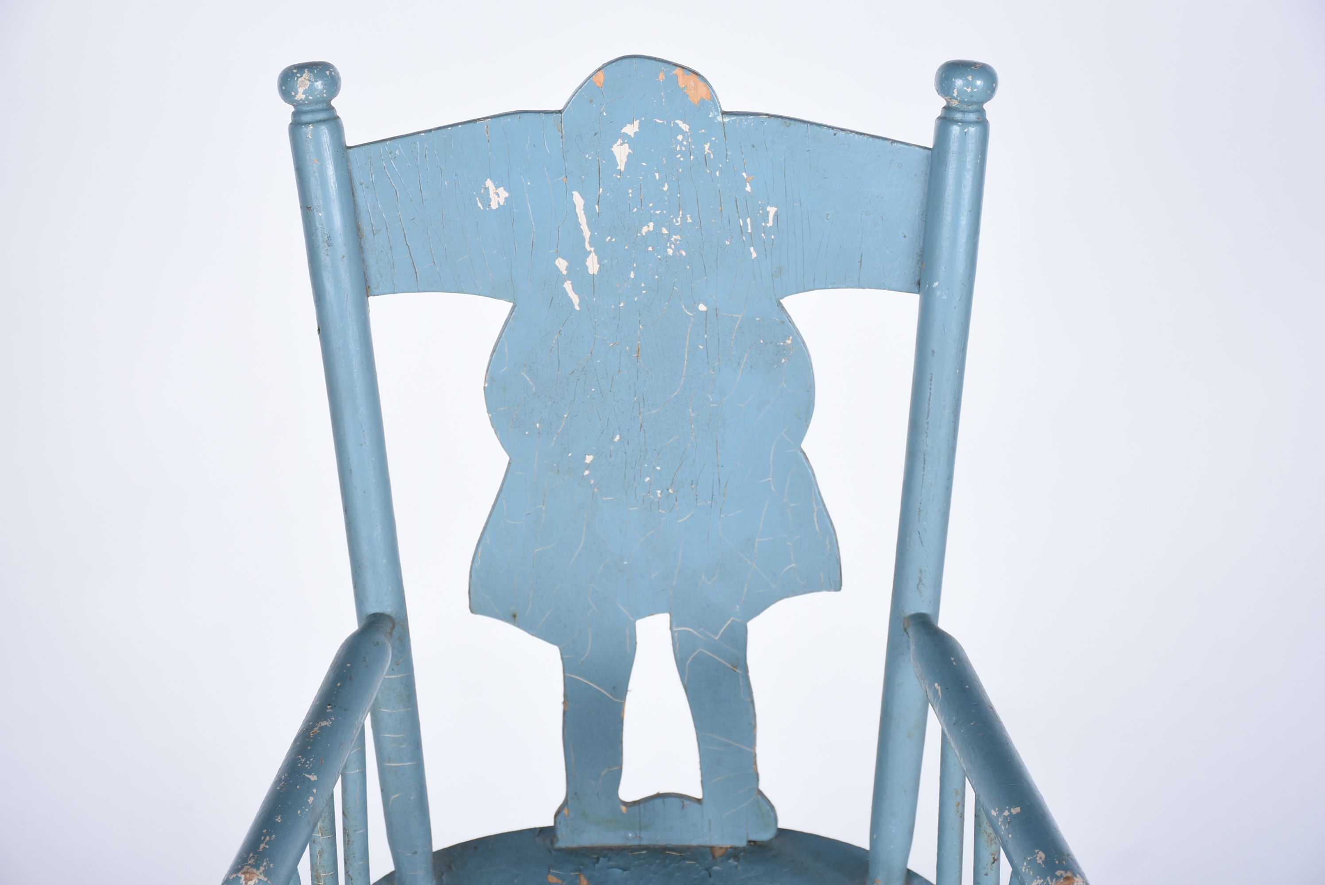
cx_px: 662
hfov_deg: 24.2
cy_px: 442
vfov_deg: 16.3
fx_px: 3094
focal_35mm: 84
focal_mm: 56
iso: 100
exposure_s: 1/60
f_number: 6.3
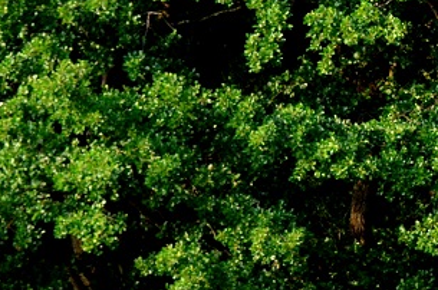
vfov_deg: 4.0
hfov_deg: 6.0
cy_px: 163
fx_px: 4177
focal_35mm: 344
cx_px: 521
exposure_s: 1/4000
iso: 3200
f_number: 4.5
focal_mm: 70
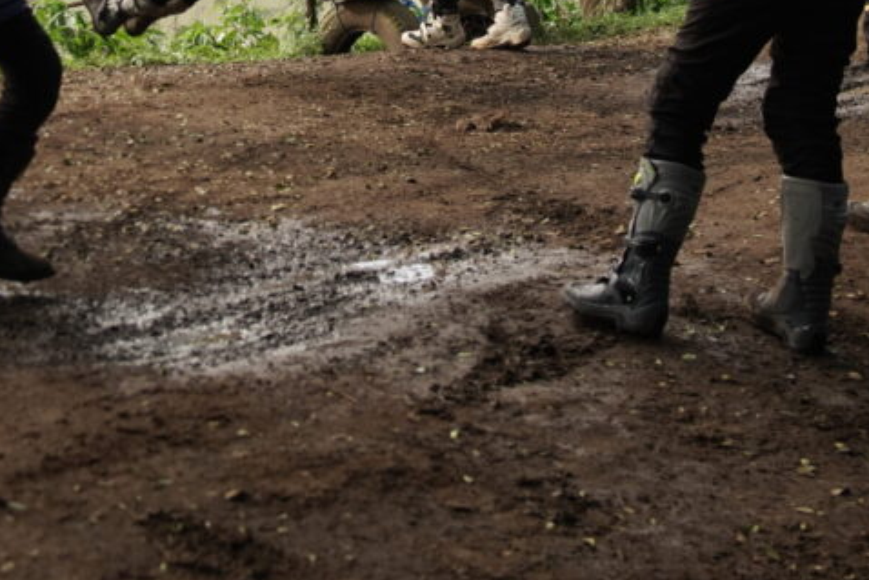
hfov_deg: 22.6
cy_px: -100
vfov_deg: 14.7
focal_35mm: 90
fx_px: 2173
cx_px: 315
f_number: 2.8
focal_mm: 28
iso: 320
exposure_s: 1/400
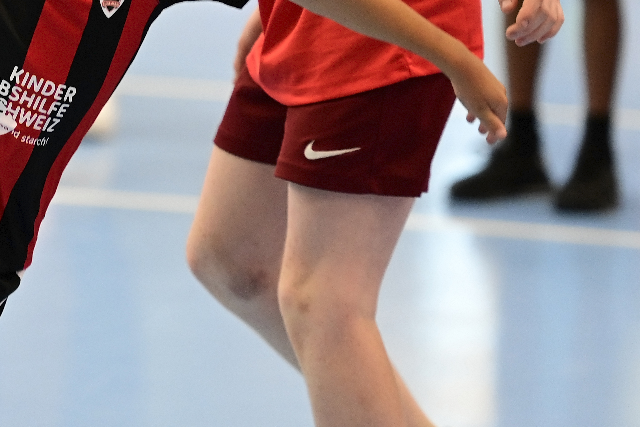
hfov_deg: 4.9
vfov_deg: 3.3
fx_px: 7432
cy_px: -64
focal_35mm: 418
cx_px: 89
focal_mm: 170
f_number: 3.2
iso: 3200
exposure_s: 1/640
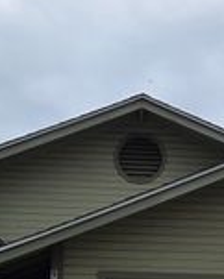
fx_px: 613
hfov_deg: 20.6
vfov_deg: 23.7
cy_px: 326
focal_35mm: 74
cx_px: 161
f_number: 1.8
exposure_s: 1/2921
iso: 25
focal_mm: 5.4
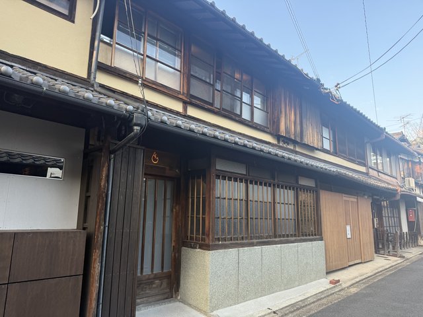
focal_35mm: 24
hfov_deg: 71.6
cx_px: 212
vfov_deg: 56.8
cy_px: 158
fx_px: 293
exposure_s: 1/235
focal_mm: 6.76
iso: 100
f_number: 1.78
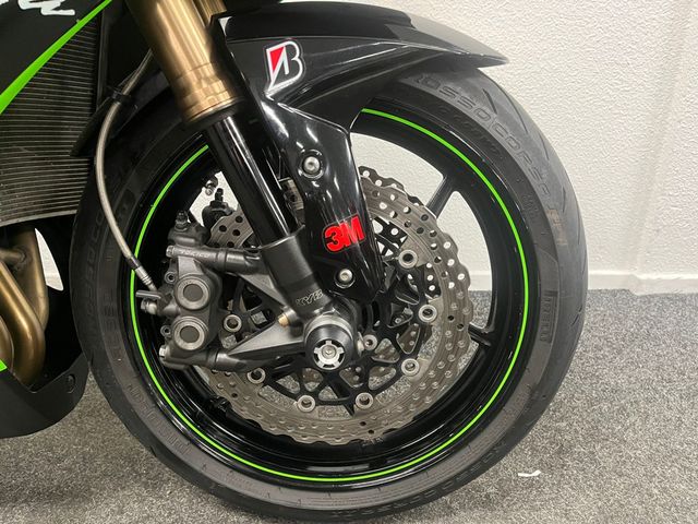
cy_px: 262
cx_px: 349
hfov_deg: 67.3
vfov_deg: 53.1
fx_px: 524
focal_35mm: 26
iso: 400
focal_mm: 5.1
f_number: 1.6
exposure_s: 1/33
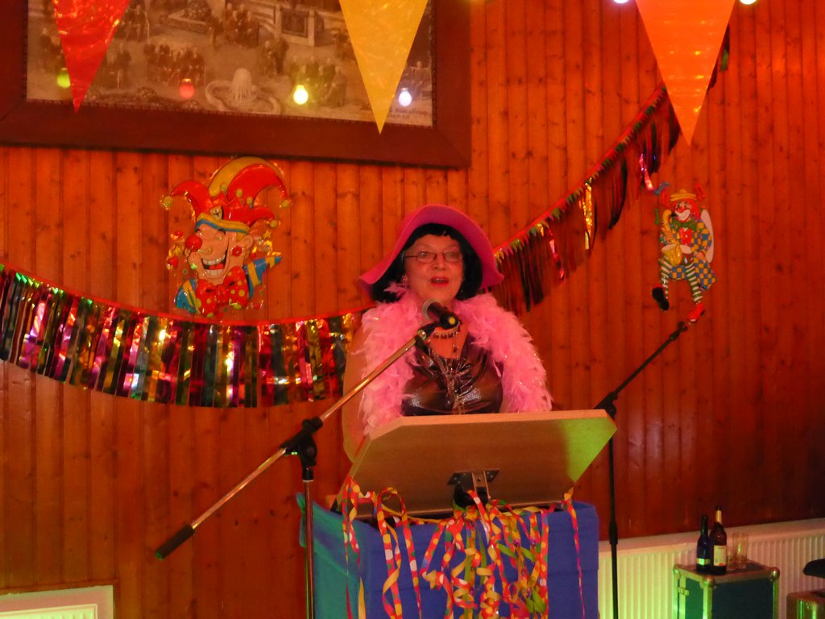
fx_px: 1096
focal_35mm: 46
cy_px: 310
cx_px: 412
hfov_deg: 41.2
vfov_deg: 31.5
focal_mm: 7.9
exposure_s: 1/13
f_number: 4.1
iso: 1600
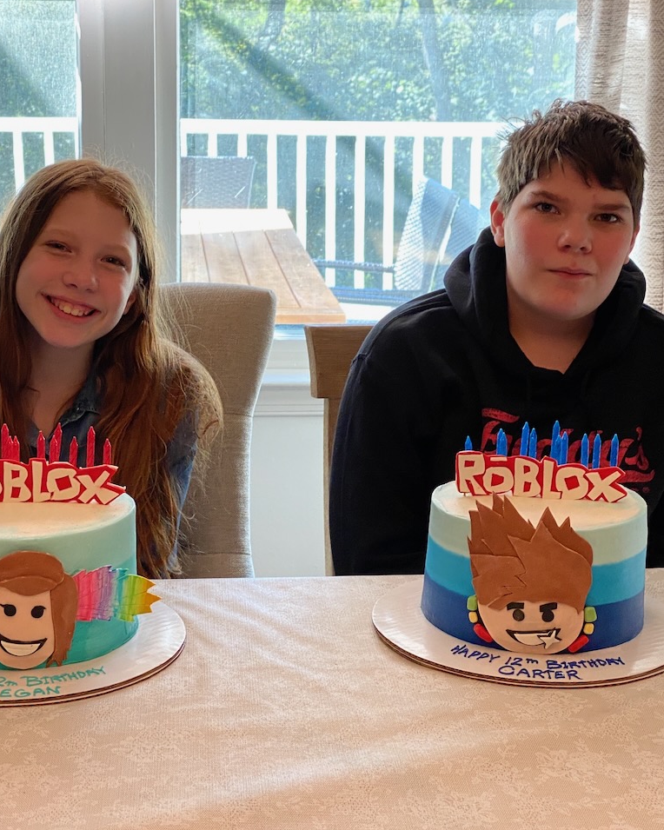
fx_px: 1670
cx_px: 309
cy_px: 415
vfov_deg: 27.9
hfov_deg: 22.5
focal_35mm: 68
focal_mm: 6
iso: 64
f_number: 2
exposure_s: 1/60
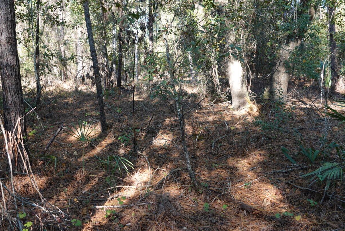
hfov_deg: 58.2
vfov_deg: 40.8
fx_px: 307
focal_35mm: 32
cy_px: 81
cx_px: 136
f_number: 2.4
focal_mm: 8.8
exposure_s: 1/100
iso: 100
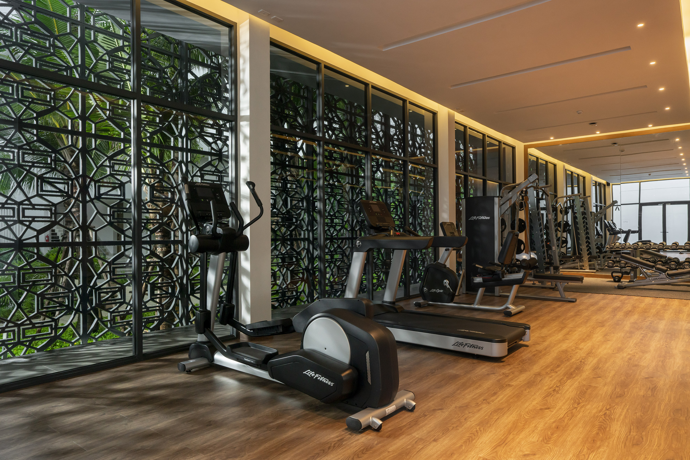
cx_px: 345
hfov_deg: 96.7
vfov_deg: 73.8
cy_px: 230
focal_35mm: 16
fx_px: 307
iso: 1250
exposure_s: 1/2.5
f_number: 13
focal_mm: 16
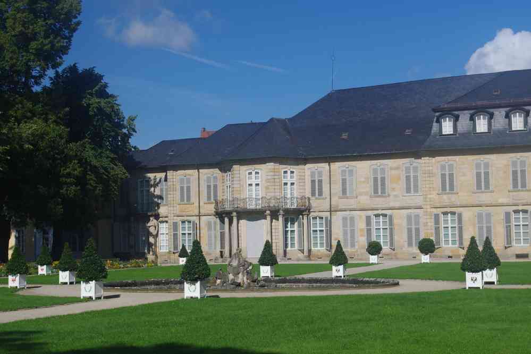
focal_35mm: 60
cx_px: 266
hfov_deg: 33.4
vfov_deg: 22.6
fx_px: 885
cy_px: 177
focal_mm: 40
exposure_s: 1/160
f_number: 11
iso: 200
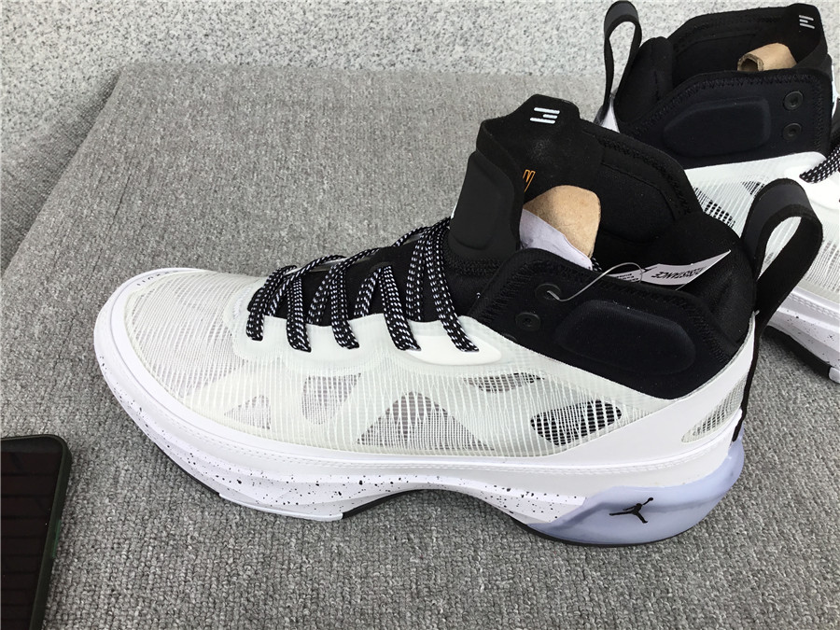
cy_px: 315
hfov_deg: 58.4
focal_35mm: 31
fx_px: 752
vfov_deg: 45.4
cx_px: 420
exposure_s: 1/286
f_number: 2.4
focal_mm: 3.3
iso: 25
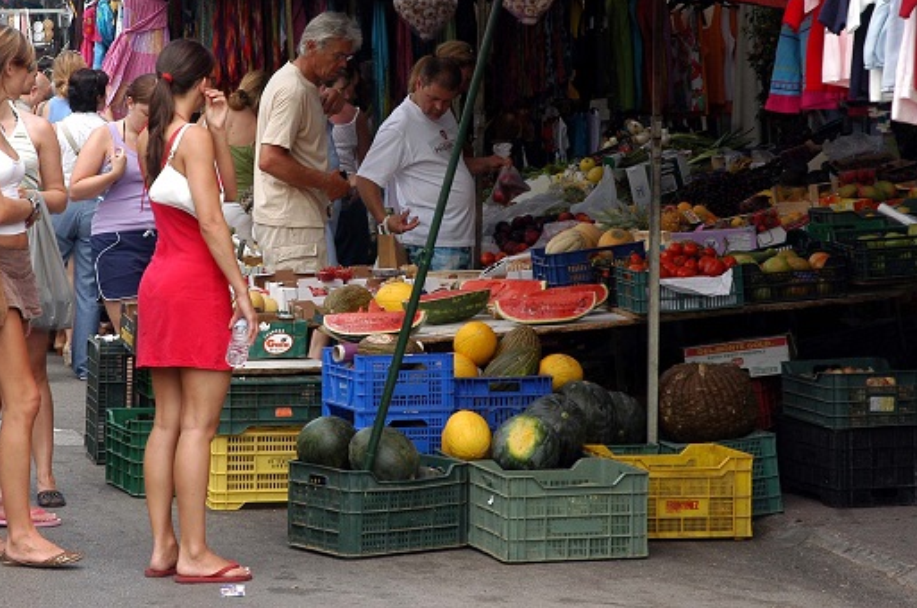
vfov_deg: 11.5
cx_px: 349
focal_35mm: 118
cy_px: 182
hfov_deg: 17.4
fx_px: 3000
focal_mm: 56
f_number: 7.1
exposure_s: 1/200
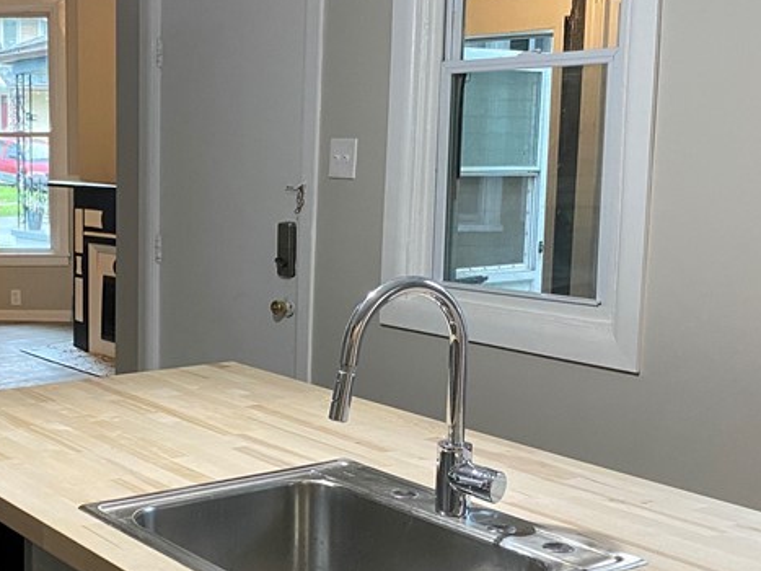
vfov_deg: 25.6
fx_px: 1253
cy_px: 343
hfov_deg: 32.7
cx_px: 137
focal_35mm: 57
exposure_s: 1/60
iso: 500
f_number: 1.8
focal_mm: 4.25
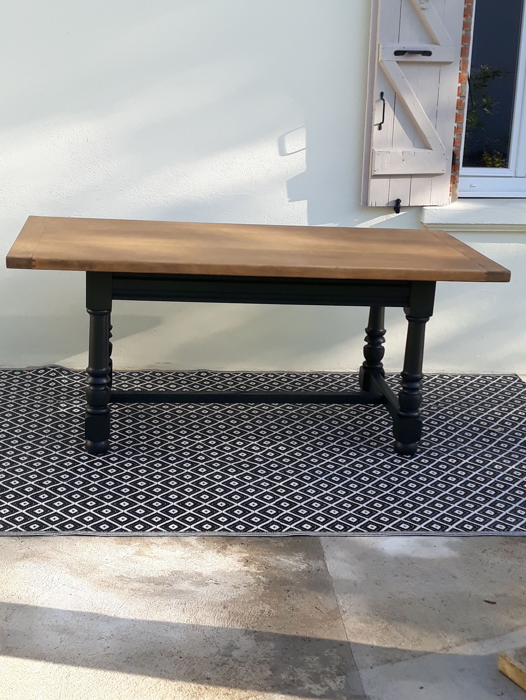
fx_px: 567
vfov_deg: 63.4
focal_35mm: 28
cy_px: 345
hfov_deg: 49.7
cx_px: 255
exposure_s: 1/389
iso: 40
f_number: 1.7
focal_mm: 3.71
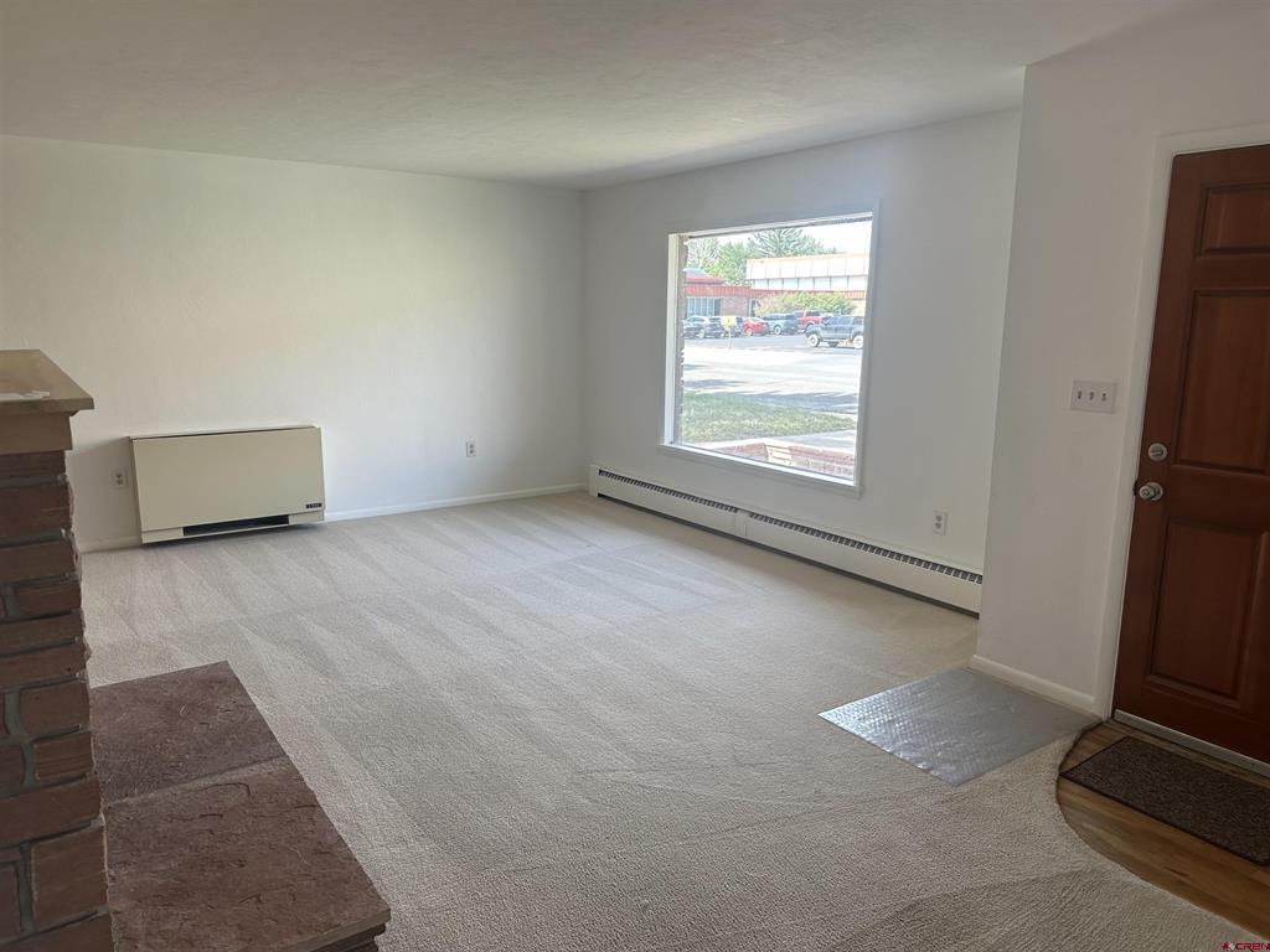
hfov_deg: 71.6
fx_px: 881
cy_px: 476
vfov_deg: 56.8
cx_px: 635
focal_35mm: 24
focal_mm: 6.86
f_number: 1.78
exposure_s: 1/220
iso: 80
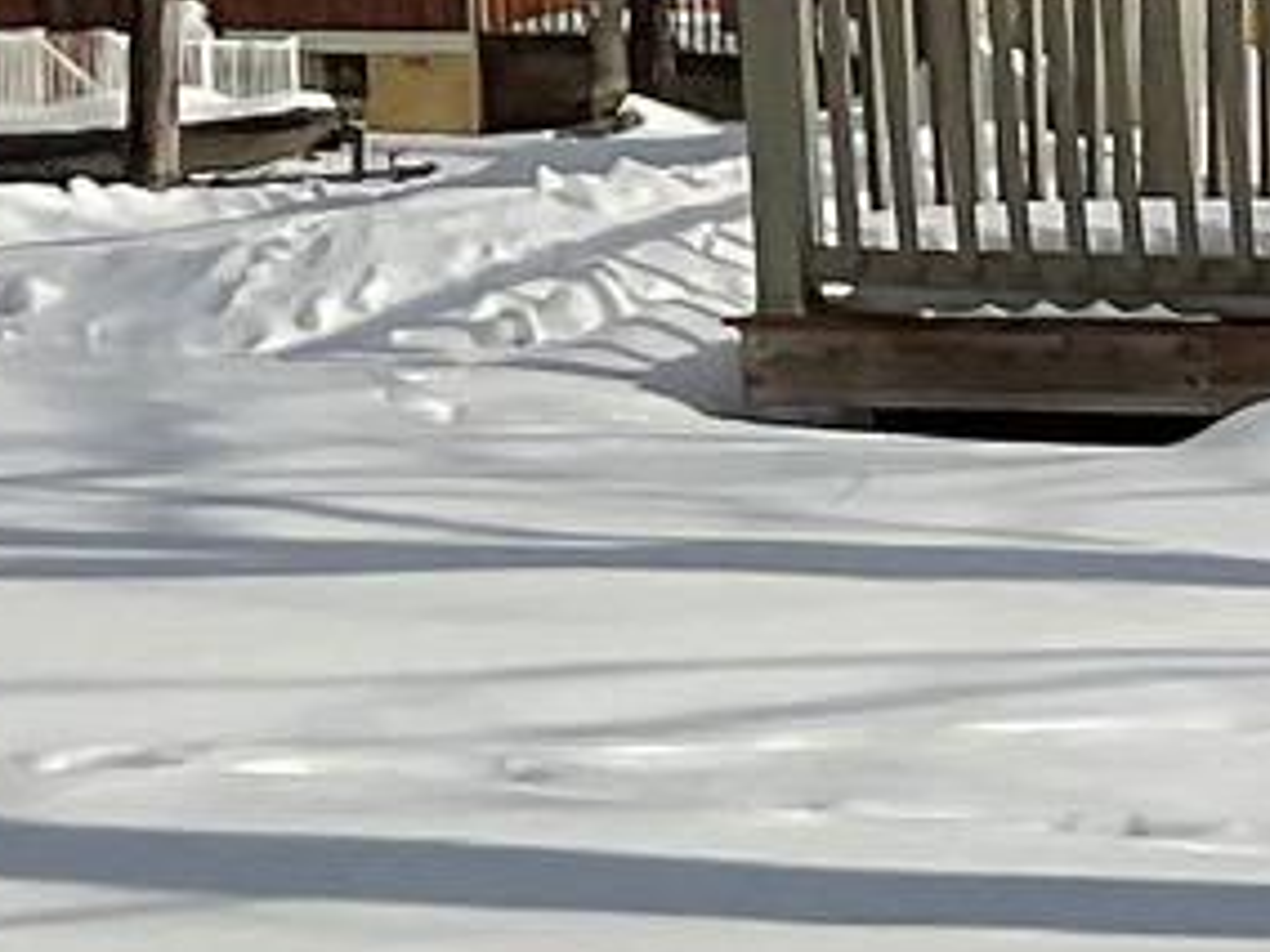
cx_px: 3797
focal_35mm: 209
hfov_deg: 8.1
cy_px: 1086
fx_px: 7668
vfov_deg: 7.1
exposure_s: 1/8621
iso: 16
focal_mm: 3
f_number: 1.8
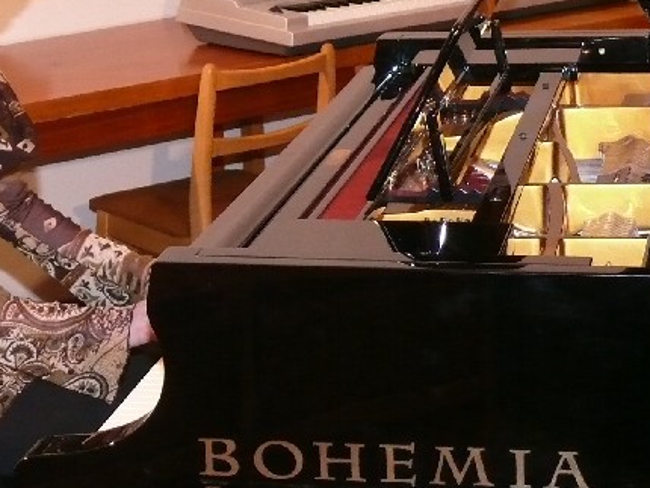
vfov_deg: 12.4
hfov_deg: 16.4
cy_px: 100
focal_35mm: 119
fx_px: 2236
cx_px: 86
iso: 400
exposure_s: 1/30
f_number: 3.2
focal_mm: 10.5
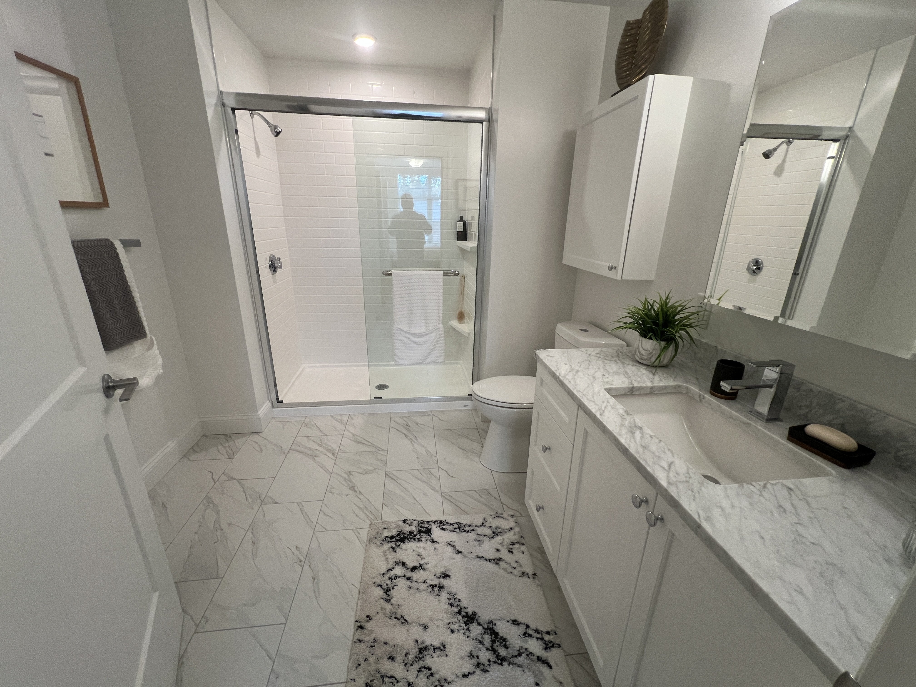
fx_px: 344
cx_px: 458
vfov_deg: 89.9
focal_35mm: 13
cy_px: 344
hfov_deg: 106.2
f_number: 1.8
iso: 80
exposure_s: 1/63
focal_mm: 1.57
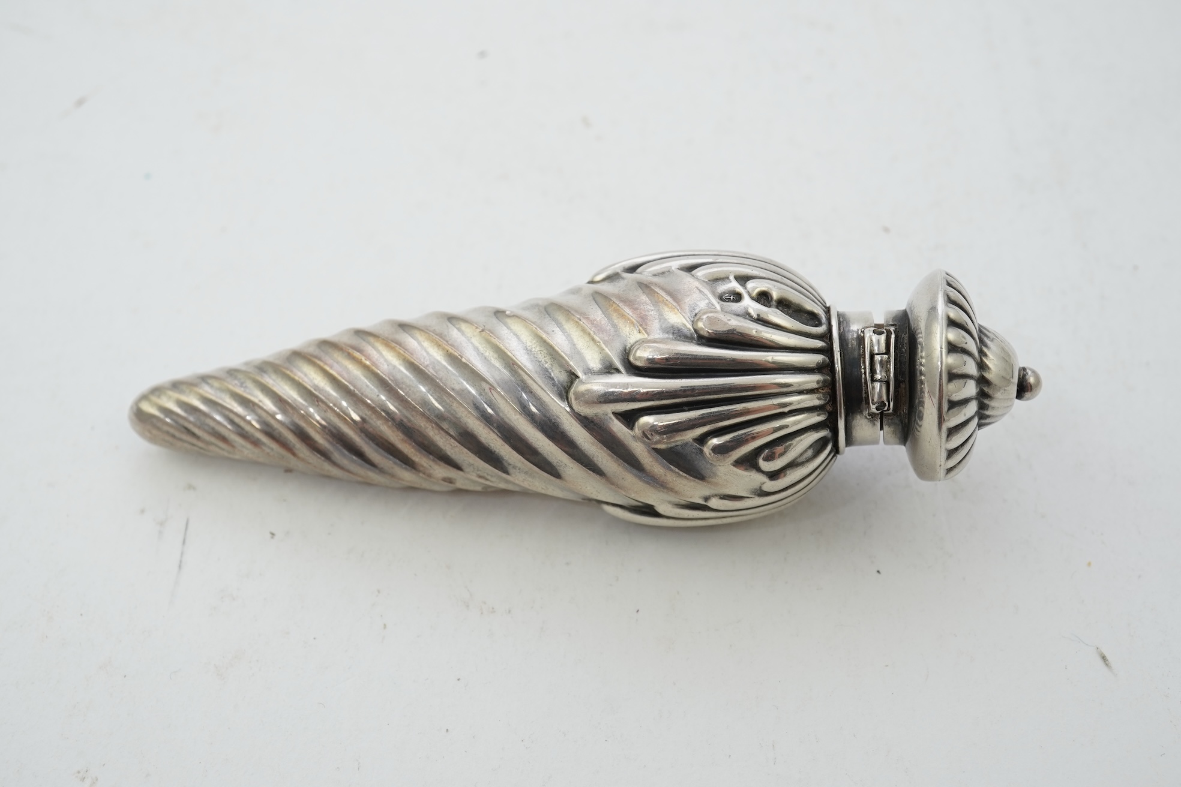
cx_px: 590
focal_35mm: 45
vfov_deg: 29.9
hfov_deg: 43.6
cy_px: 394
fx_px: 1476
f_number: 13
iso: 320
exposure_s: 1/50
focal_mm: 30
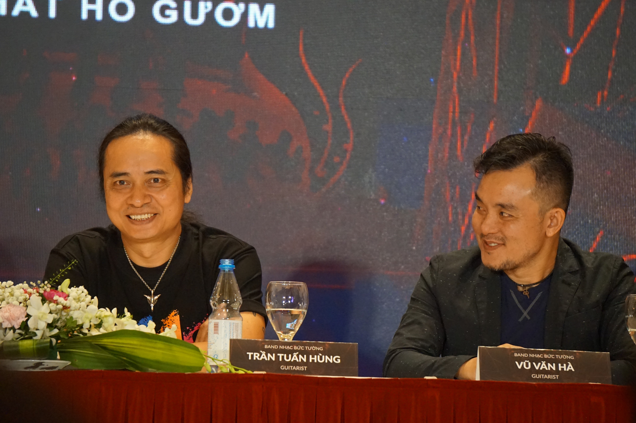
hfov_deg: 9.0
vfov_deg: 6.0
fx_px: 4052
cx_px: 318
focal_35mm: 230
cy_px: 212
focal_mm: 153
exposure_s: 1/160
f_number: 5.6
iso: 3200
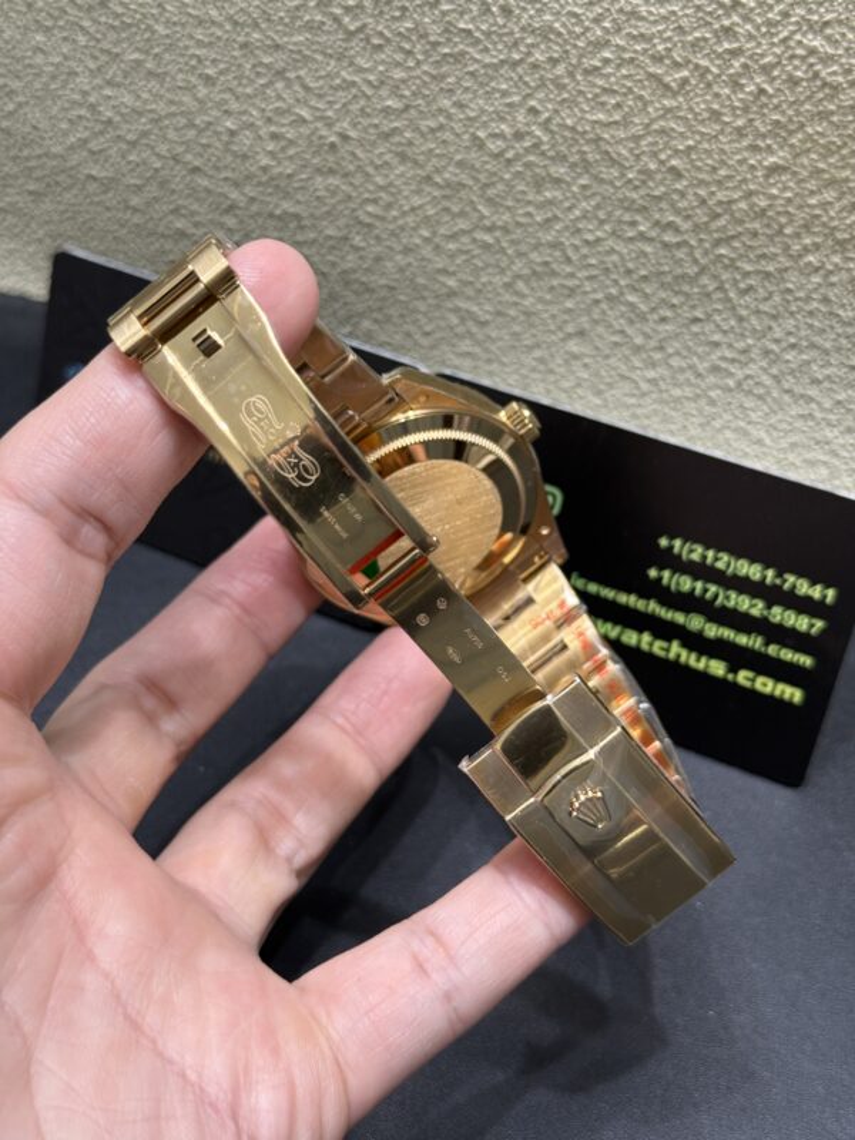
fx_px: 1581
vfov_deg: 39.7
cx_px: 428
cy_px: 570
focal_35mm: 48
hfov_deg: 30.3
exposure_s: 1/100
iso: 100
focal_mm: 6.76
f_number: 1.78
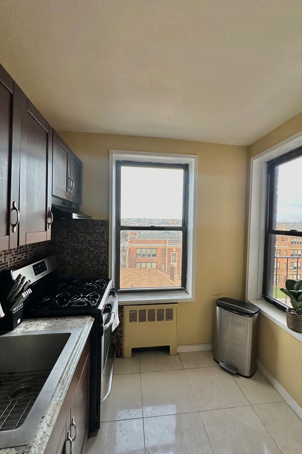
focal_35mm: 15
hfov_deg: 77.3
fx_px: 189
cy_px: 231
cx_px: 159
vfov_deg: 100.4
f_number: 2.2
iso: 100
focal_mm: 2.22
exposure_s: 1/99
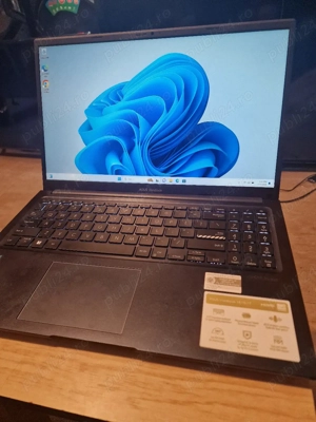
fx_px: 280
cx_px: 158
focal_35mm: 23
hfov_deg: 58.9
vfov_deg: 73.9
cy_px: 211
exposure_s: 1/100
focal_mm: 6.4
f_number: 1.8
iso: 320
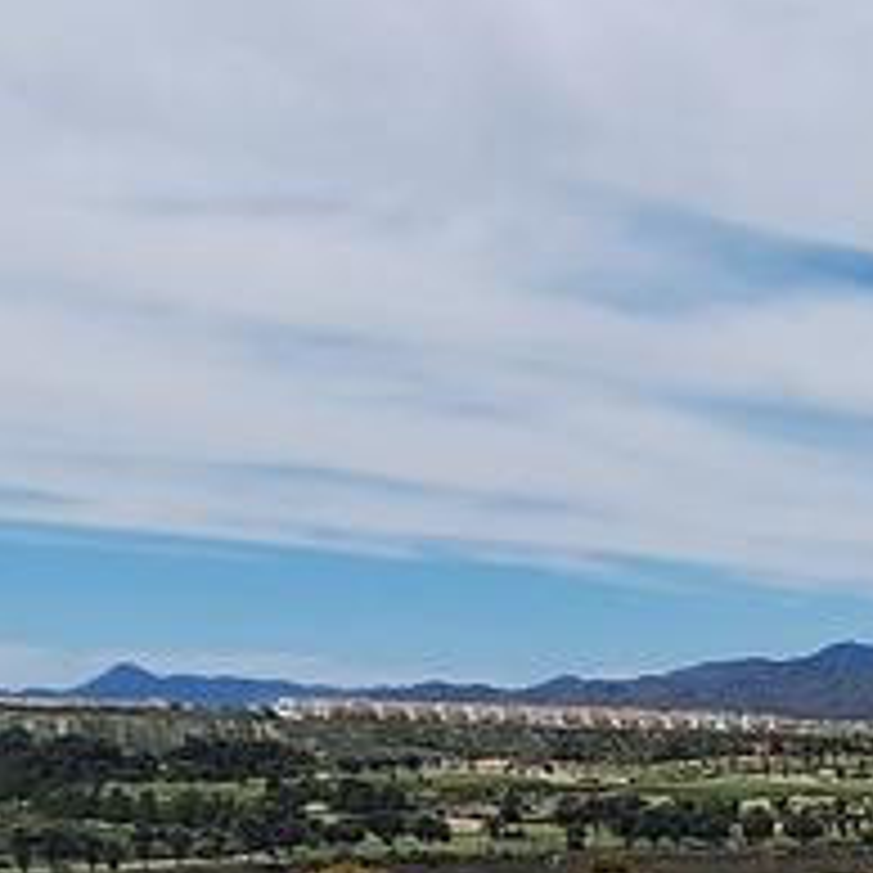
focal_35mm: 76
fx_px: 2168
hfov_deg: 17.6
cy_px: 972
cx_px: 1647
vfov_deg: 21.5
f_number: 2.2
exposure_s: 1/2398
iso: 40
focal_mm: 1.74
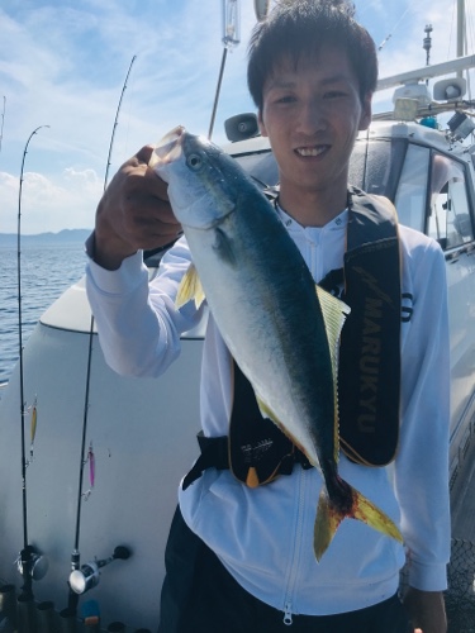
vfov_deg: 61.7
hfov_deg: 48.2
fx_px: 531
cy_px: 316
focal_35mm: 29
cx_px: 238
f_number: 2.2
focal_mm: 4.15
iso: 25
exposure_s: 1/2331
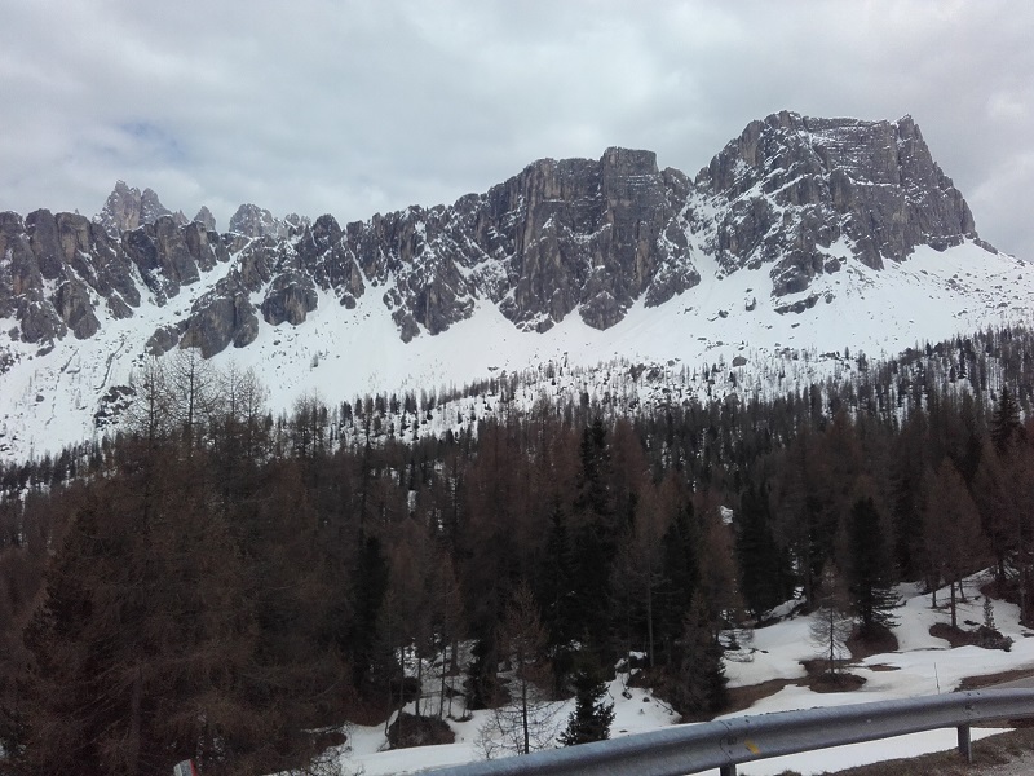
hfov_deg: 58.4
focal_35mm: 31
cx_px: 517
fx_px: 926
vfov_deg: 45.4
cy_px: 388
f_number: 2.2
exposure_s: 1/1927
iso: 50
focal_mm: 3.3
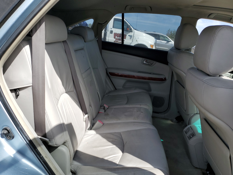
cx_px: 116
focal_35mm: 26
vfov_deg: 53.1
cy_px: 88
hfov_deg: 67.3
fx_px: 175
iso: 50
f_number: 1.5
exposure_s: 1/1667
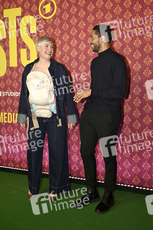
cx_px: 76
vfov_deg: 47.4
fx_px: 262
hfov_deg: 32.6
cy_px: 115
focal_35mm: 41
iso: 160
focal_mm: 41
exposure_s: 1/200
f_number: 2.8
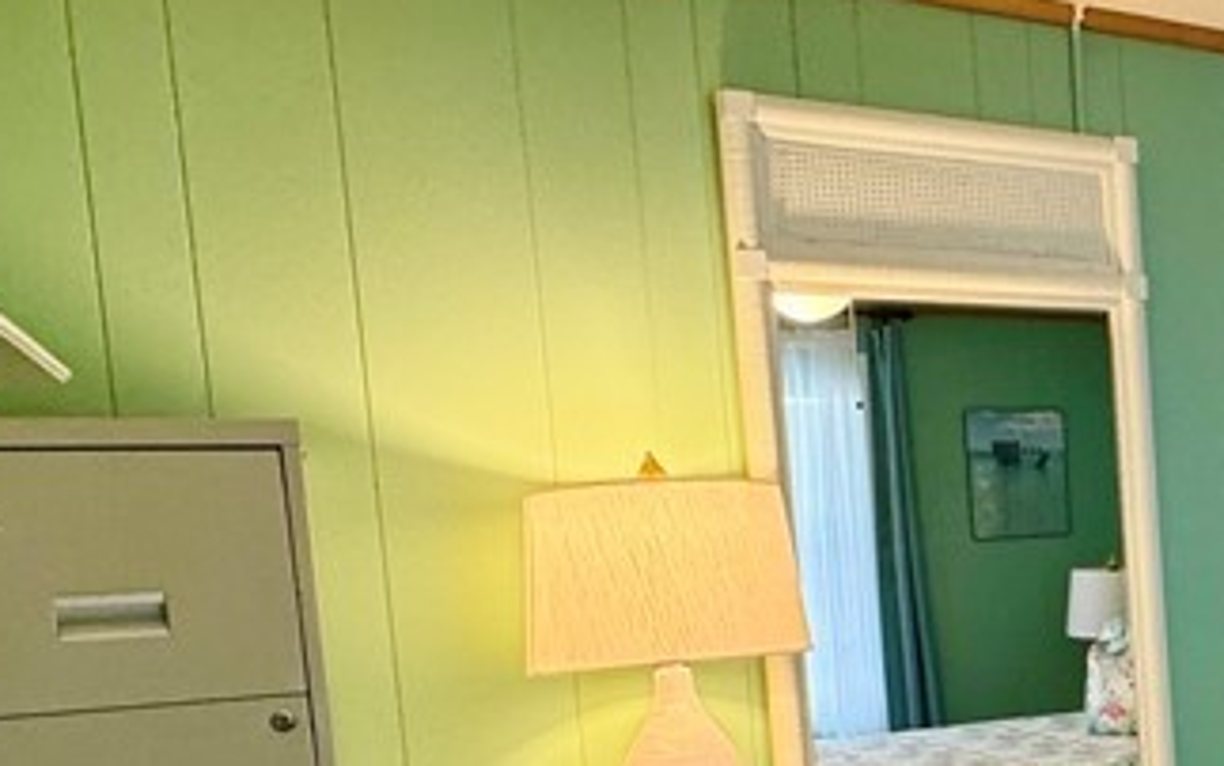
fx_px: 1568
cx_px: 1463
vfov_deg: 26.6
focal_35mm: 47
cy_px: 683
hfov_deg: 34.4
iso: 200
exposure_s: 1/60
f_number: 2.2
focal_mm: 2.22
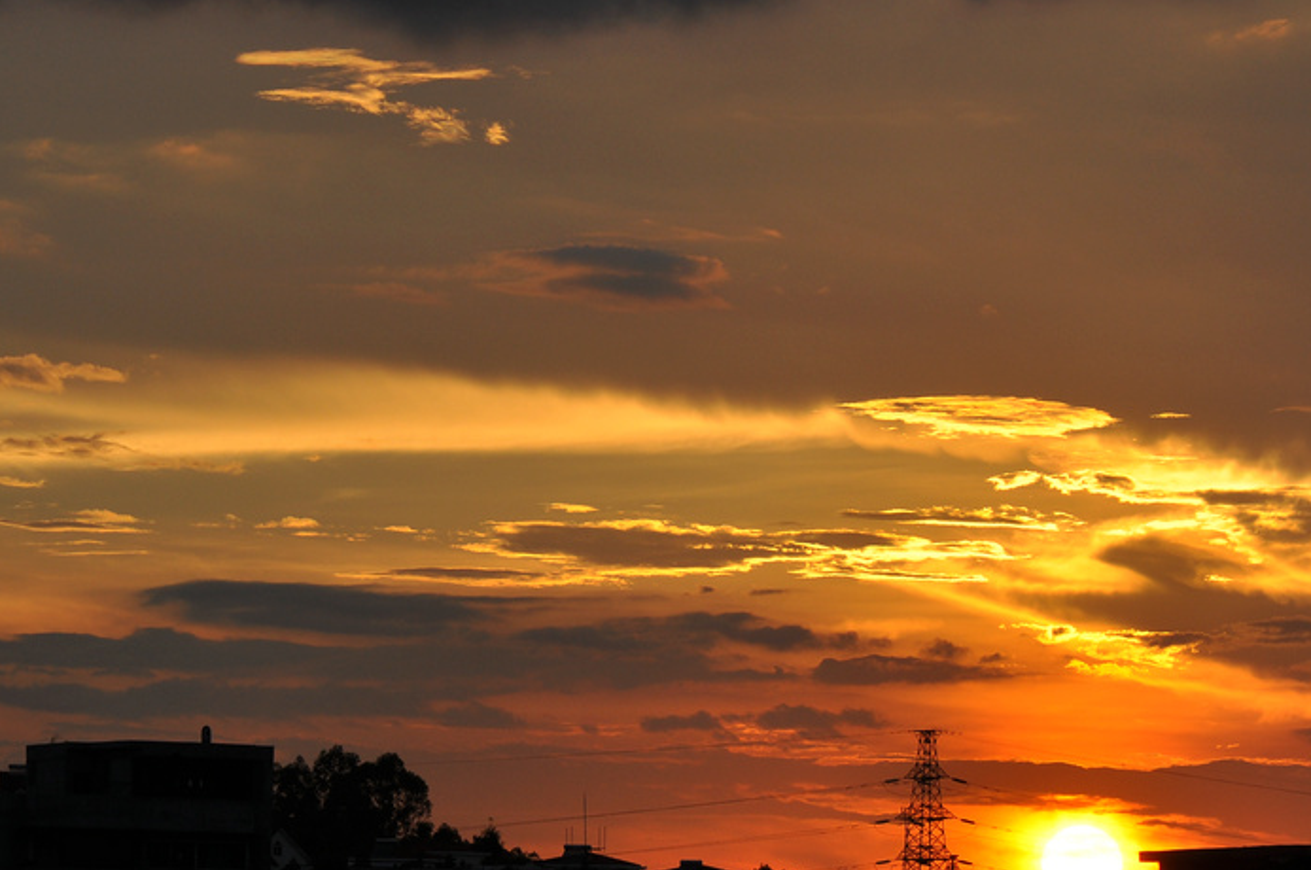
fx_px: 8219
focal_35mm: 226
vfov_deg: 6.1
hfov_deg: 9.1
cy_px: 458
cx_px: 482
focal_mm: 102
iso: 200
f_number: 11
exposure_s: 1/320
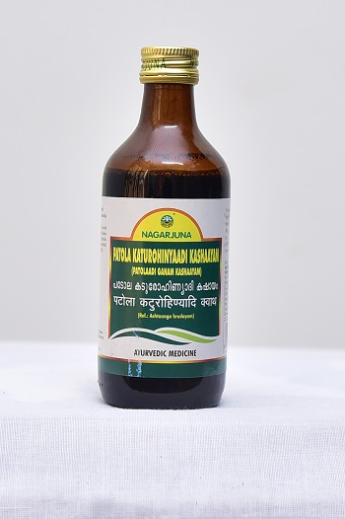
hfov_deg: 30.5
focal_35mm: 44
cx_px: 172
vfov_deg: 44.5
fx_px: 633
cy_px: 260
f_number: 4
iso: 1250
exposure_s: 1/100
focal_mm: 44
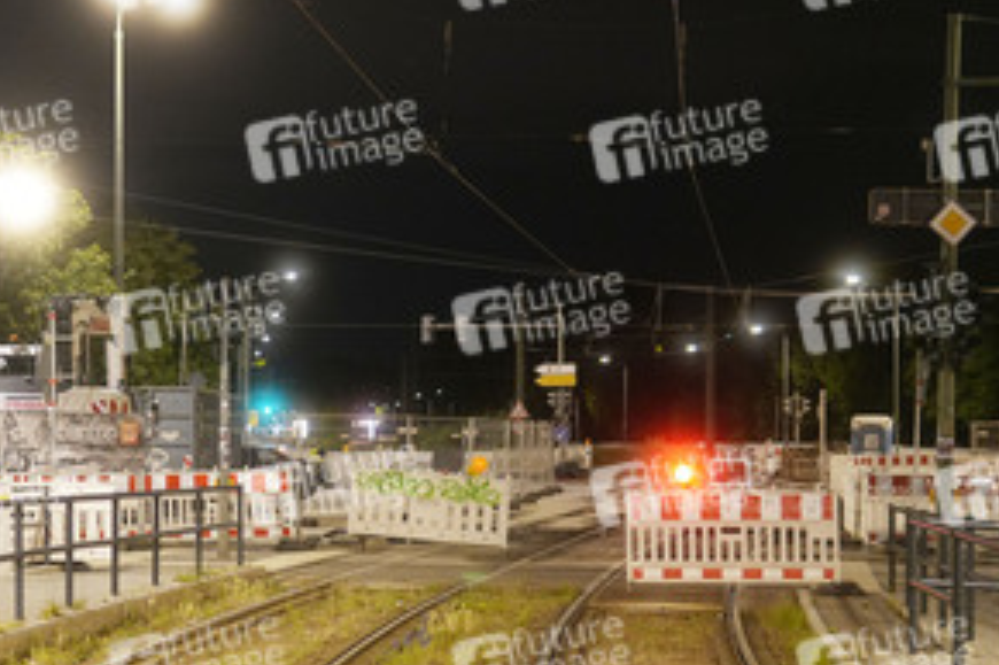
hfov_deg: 28.4
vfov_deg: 19.4
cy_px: 400
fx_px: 1941
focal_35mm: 70
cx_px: 243
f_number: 1.6
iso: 1250
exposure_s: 1/40
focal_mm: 30
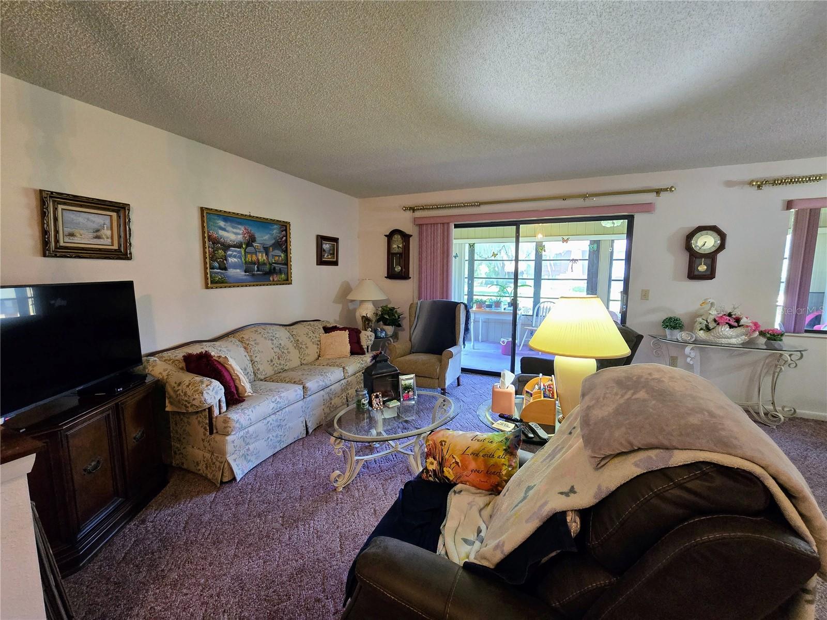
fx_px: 311
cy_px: 310
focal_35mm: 13
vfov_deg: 89.9
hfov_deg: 106.2
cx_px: 414
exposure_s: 1/60
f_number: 2.2
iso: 500
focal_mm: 2.2
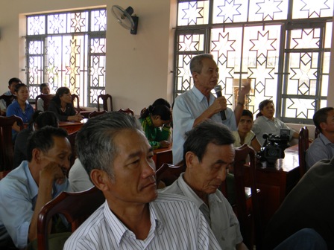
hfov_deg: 45.8
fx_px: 396
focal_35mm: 41
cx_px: 167
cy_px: 125
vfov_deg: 35.1
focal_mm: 7.3
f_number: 3.8
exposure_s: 1/45.1
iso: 80
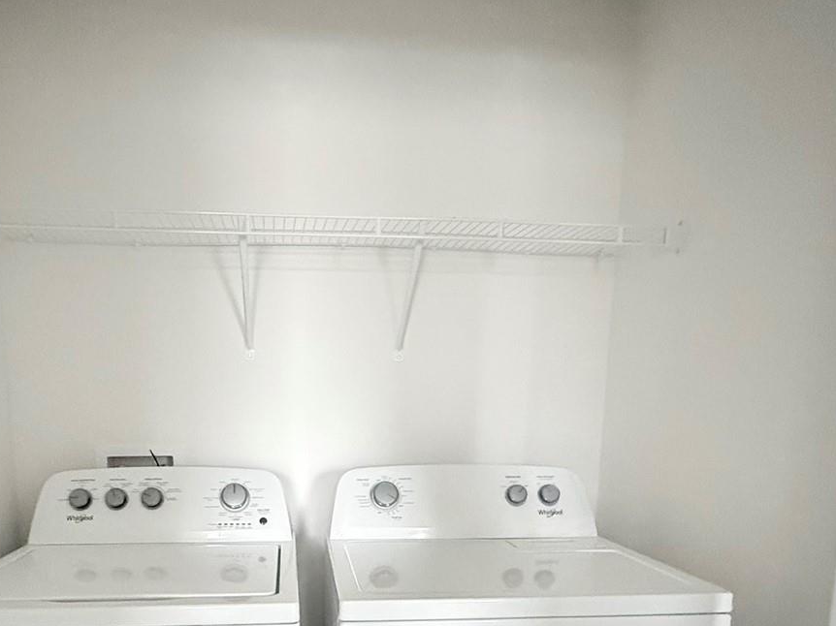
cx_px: 342
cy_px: 511
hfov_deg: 66.8
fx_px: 628
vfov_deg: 49.6
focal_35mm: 26
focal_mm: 2.22
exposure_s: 1/60
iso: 1000
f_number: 2.2
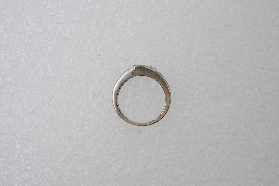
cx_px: 140
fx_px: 349
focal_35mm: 45
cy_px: 93
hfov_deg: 43.6
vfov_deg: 29.9
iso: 400
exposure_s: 1/125
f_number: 22
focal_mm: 30
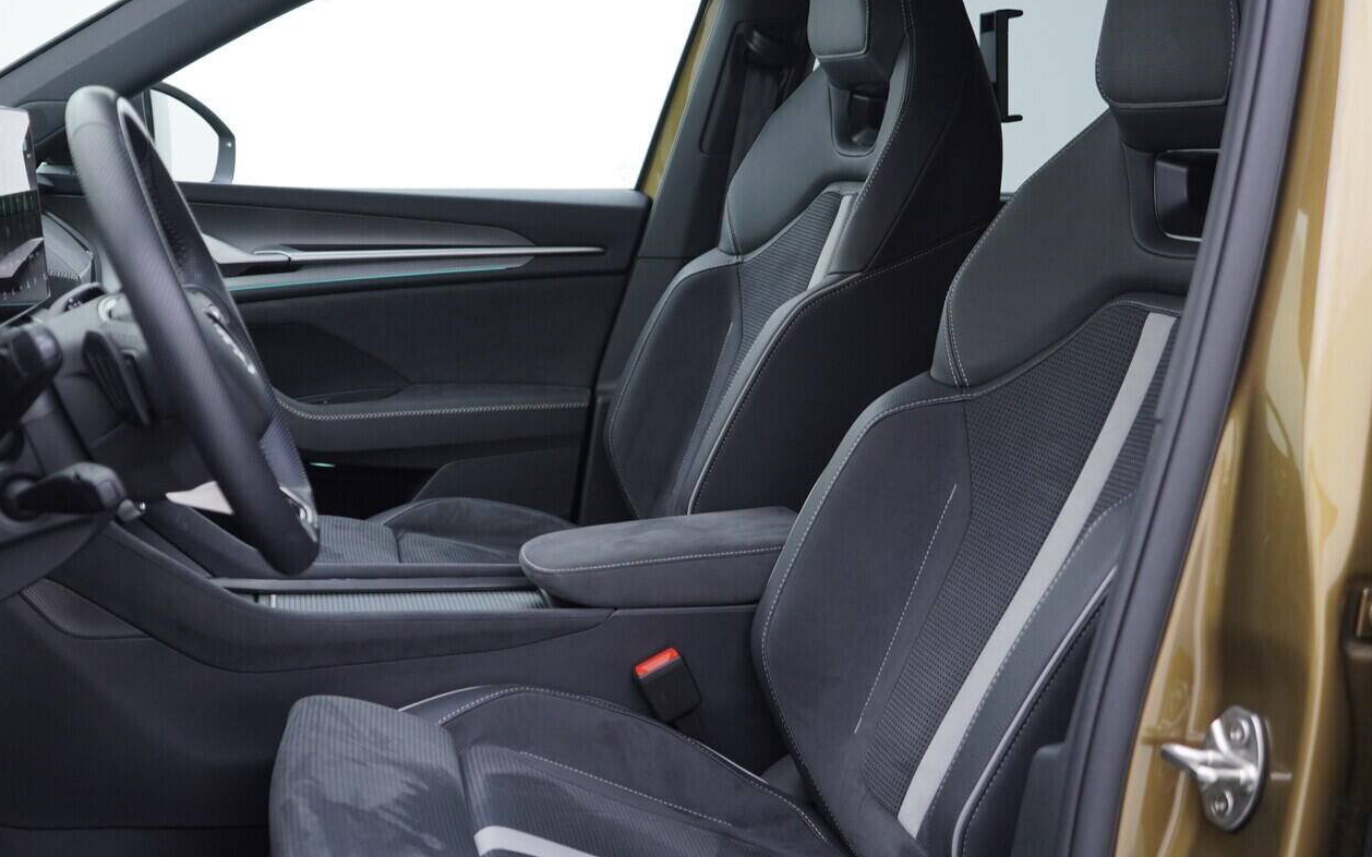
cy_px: 430
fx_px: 1570
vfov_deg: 30.5
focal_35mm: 42
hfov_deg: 47.1
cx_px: 613
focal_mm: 24
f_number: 2.8
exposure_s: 1/40
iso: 160
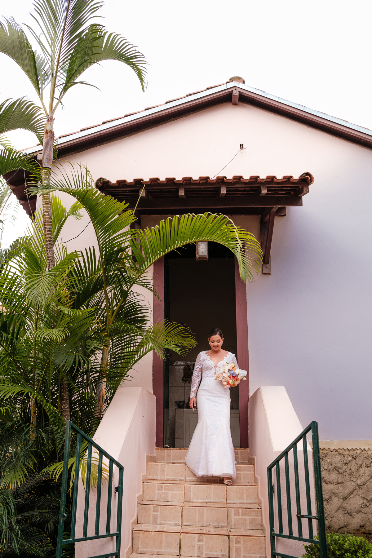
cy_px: 279
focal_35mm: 35
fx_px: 542
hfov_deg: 37.9
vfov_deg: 54.4
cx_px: 186
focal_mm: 23
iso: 160
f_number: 4
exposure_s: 1/125
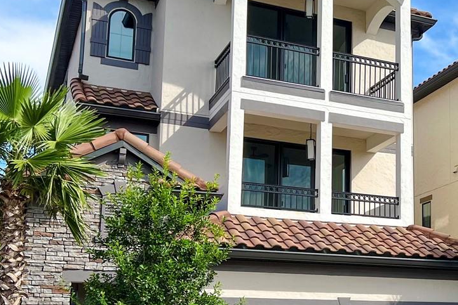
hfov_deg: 31.7
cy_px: 219
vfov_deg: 22.5
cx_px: 417
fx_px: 763
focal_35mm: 60
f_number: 1.5
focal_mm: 5.7
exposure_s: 1/4000
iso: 50
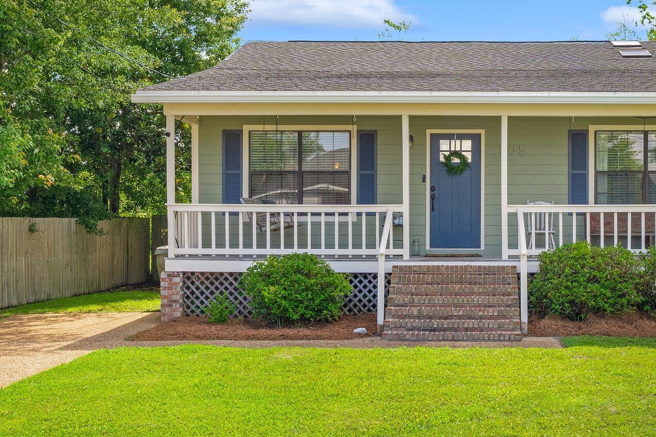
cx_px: 454
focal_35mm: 58
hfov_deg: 34.1
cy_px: 235
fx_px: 1057
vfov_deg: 23.4
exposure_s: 1/160
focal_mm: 24
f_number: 10
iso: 500
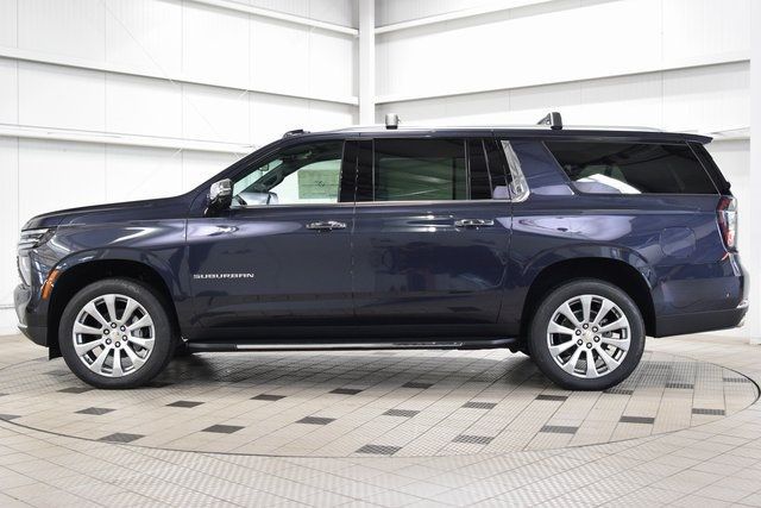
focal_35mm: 46
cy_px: 254
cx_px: 380
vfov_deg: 29.0
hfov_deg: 42.3
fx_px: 983
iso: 1600
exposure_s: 1/60
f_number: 4
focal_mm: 31
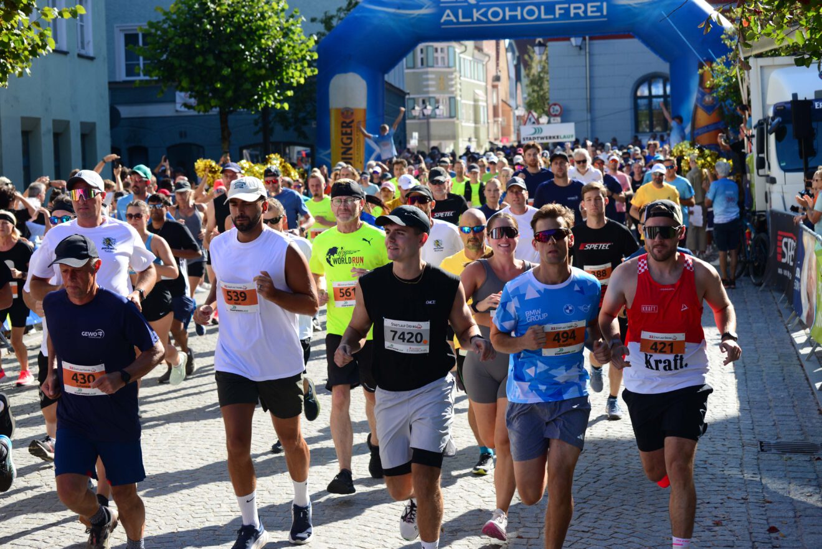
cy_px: 274
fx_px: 1599
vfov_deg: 19.5
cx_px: 411
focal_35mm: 70
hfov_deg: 28.8
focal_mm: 70
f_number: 7.1
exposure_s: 1/800
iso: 500
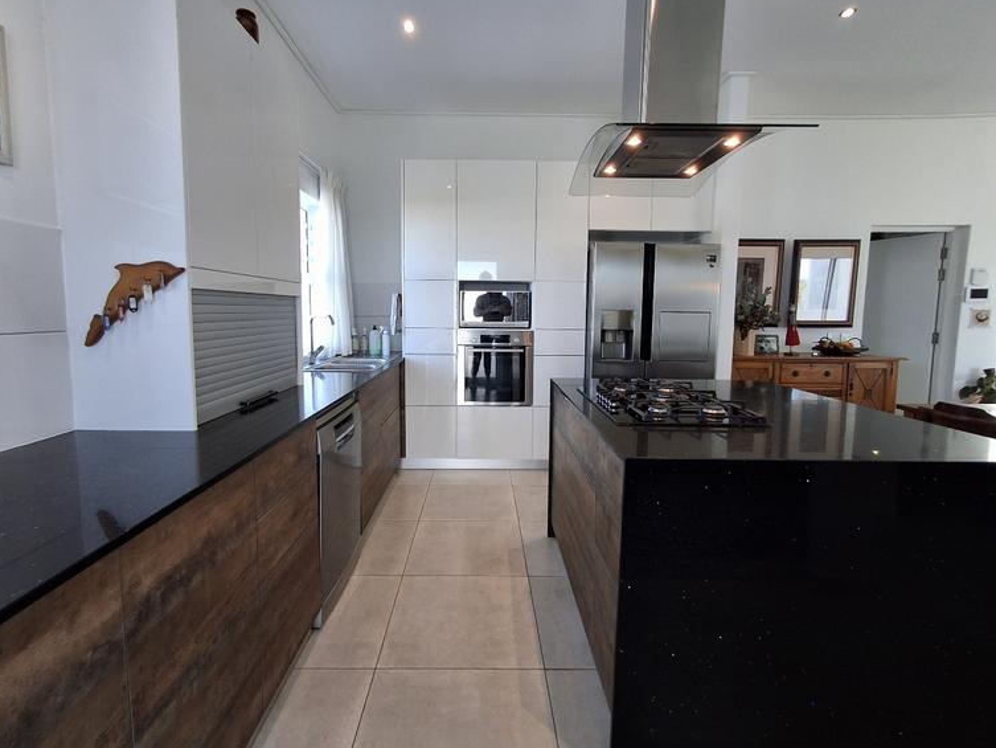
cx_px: 479
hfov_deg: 91.0
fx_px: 489
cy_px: 363
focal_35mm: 17
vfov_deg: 74.7
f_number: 2.2
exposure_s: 1/60
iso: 40
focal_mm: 1.64
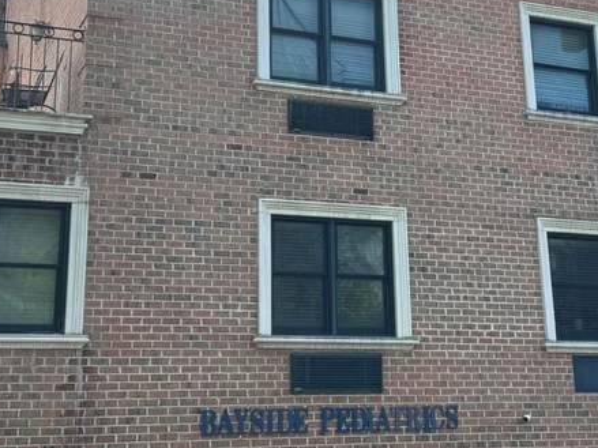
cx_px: 414
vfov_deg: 20.8
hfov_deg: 27.6
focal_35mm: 70
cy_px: 90
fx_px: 1209
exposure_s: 1/756
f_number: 1.78
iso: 80
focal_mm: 6.76
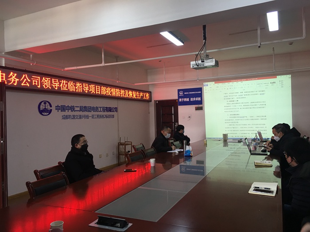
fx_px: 260
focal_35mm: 29
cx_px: 155
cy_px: 116
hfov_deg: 61.7
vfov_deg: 48.2
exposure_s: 1/17
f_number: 2.2
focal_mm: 4.15
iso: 32
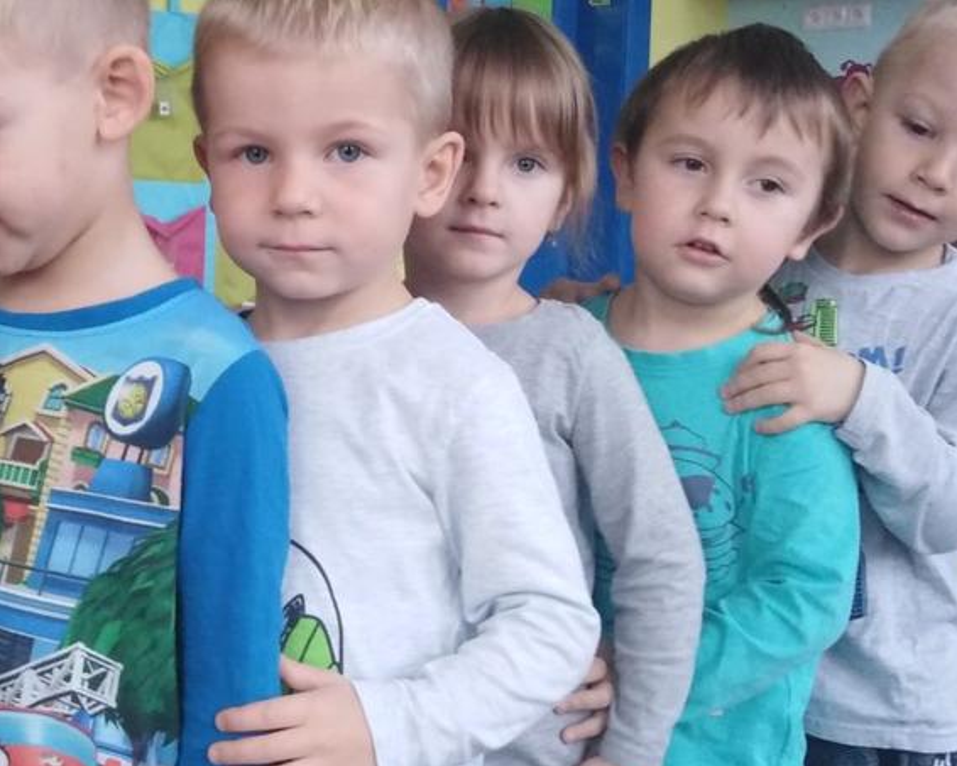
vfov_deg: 25.4
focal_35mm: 60
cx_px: 210
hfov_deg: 30.8
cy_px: 414
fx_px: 1700
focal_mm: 3.46
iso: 308
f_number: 2.2
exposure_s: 1/33.3
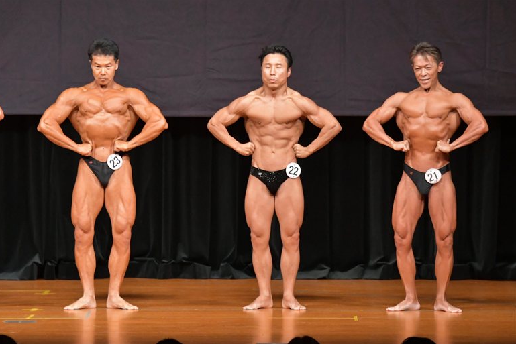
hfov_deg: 7.6
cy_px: 172
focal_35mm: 272
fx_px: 3899
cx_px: 257
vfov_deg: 5.1
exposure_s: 1/400
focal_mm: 180
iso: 6400
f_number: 5.6
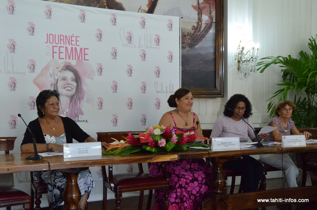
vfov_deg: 29.7
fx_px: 395
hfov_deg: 43.7
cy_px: 105
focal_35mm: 45
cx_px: 158
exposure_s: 1/200
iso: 4000
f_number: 7.1
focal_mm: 30
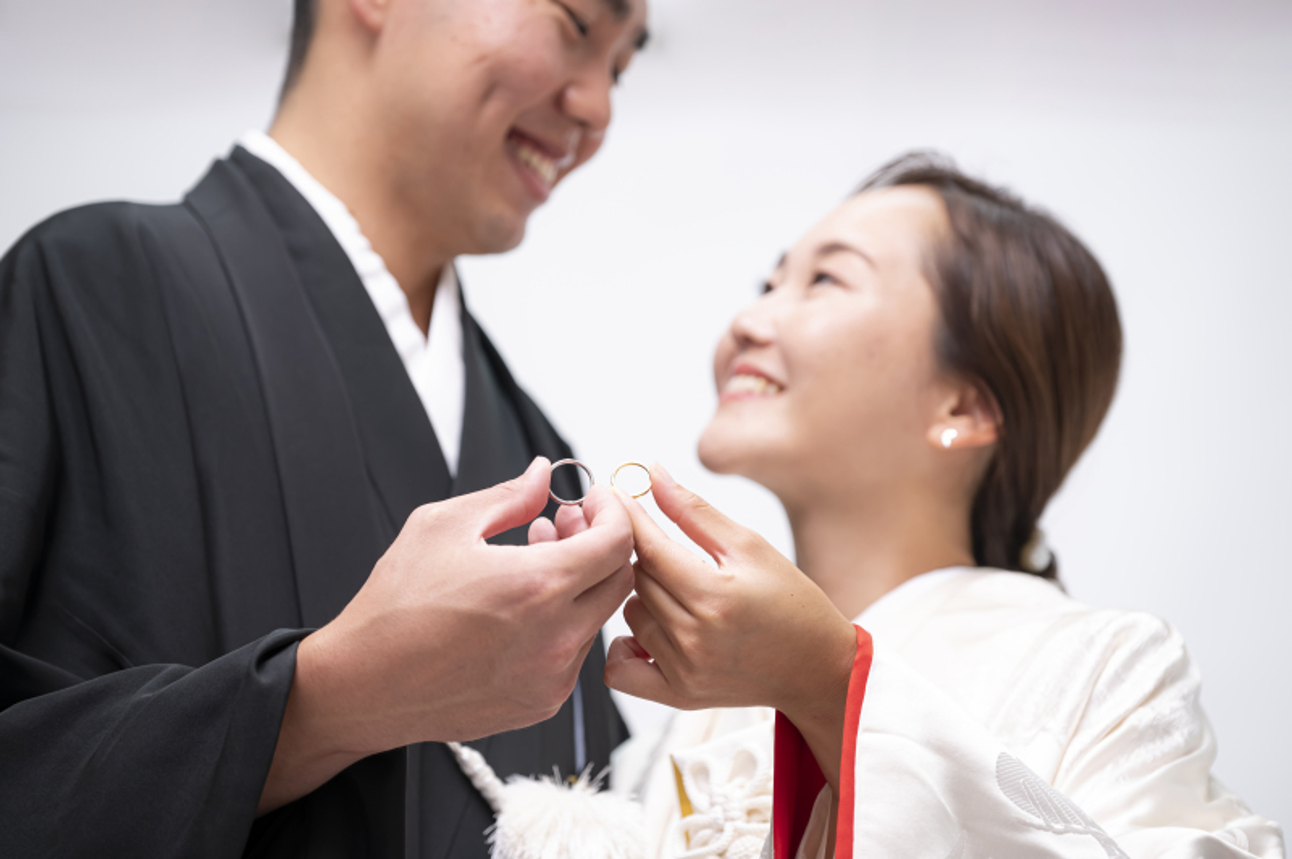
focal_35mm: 105
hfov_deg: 19.5
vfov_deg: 13.0
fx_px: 3765
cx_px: 646
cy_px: 430
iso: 500
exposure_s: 1/160
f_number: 4
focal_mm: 105
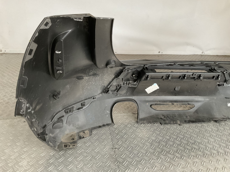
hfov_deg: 61.7
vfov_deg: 48.2
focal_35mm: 29
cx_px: 115
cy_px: 86
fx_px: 193
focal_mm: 3
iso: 160
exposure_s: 1/60
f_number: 1.8
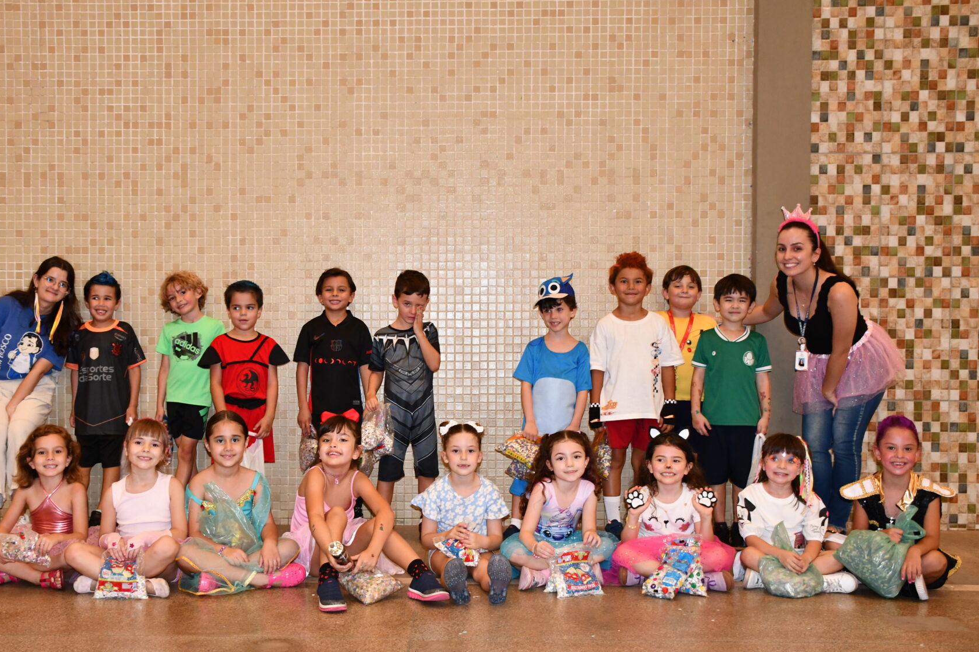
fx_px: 1115
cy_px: 352
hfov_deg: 47.3
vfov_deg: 32.6
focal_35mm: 41
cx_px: 424
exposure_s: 1/60
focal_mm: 24
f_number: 3.8
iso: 1250
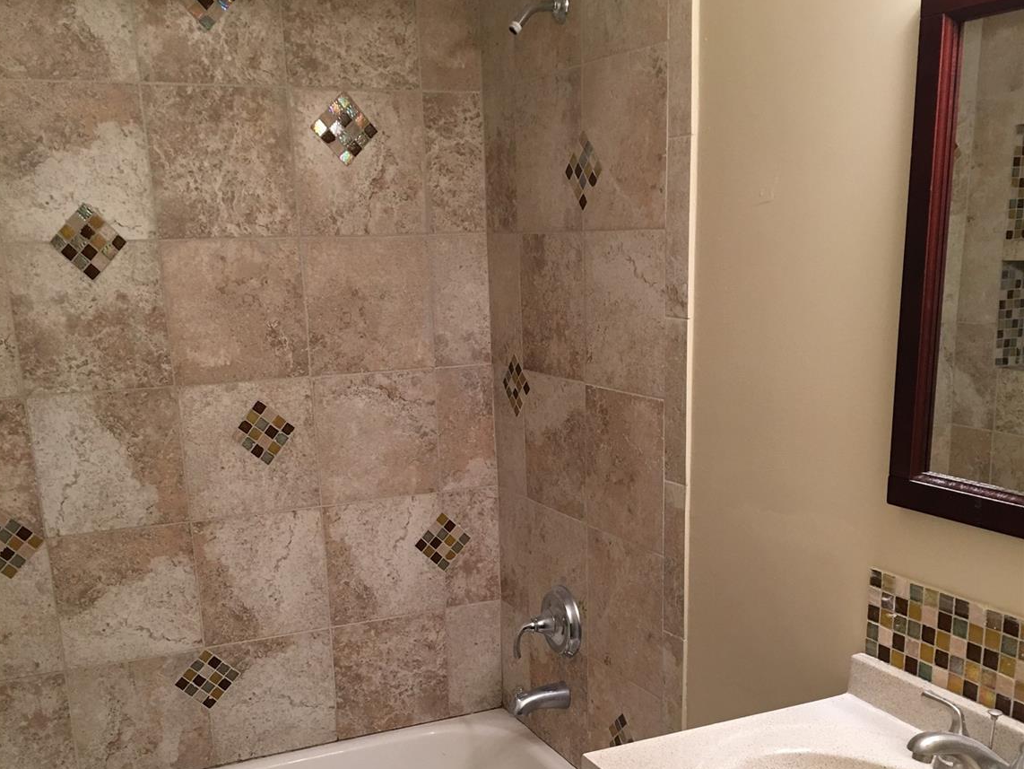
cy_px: 600
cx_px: 508
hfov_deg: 47.9
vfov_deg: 35.8
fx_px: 1154
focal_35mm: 39
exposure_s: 1/15
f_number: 2.2
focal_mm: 4.15
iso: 40
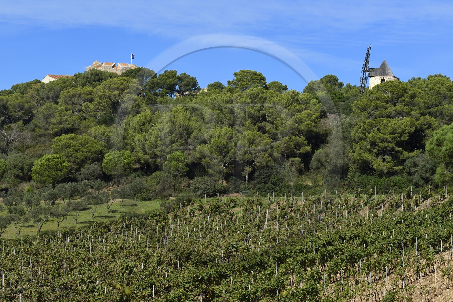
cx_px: 226
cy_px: 151
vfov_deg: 12.4
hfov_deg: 18.6
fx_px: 1384
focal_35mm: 110
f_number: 13
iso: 200
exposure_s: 1/250
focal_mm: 110
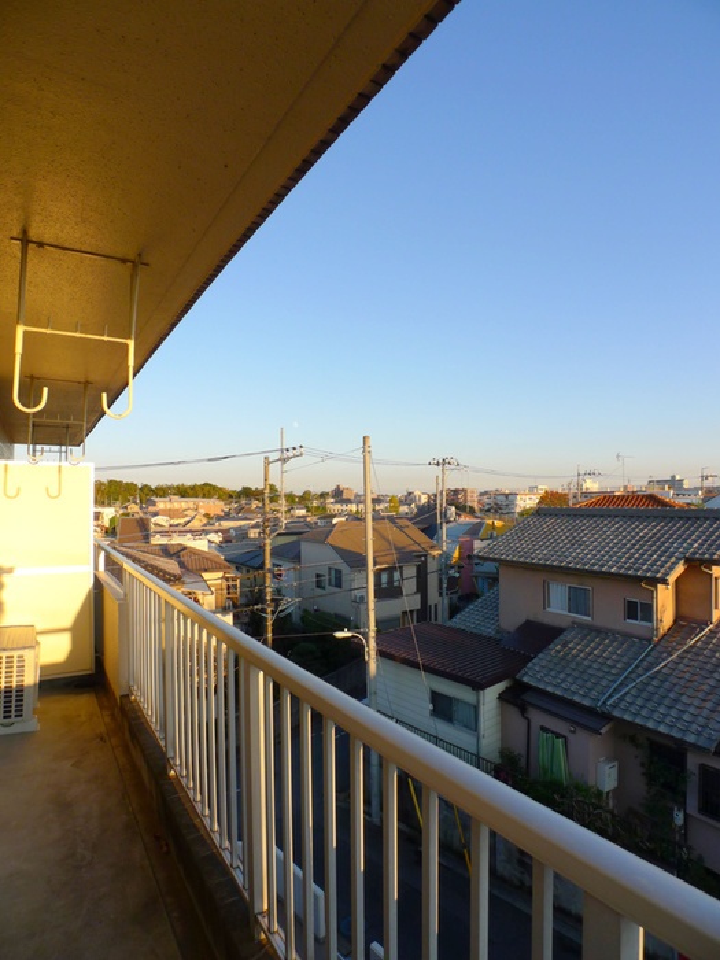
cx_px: 360
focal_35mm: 18
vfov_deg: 87.8
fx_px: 499
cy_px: 480
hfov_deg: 71.6
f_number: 3.5
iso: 80
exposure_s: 1/400
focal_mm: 3.9
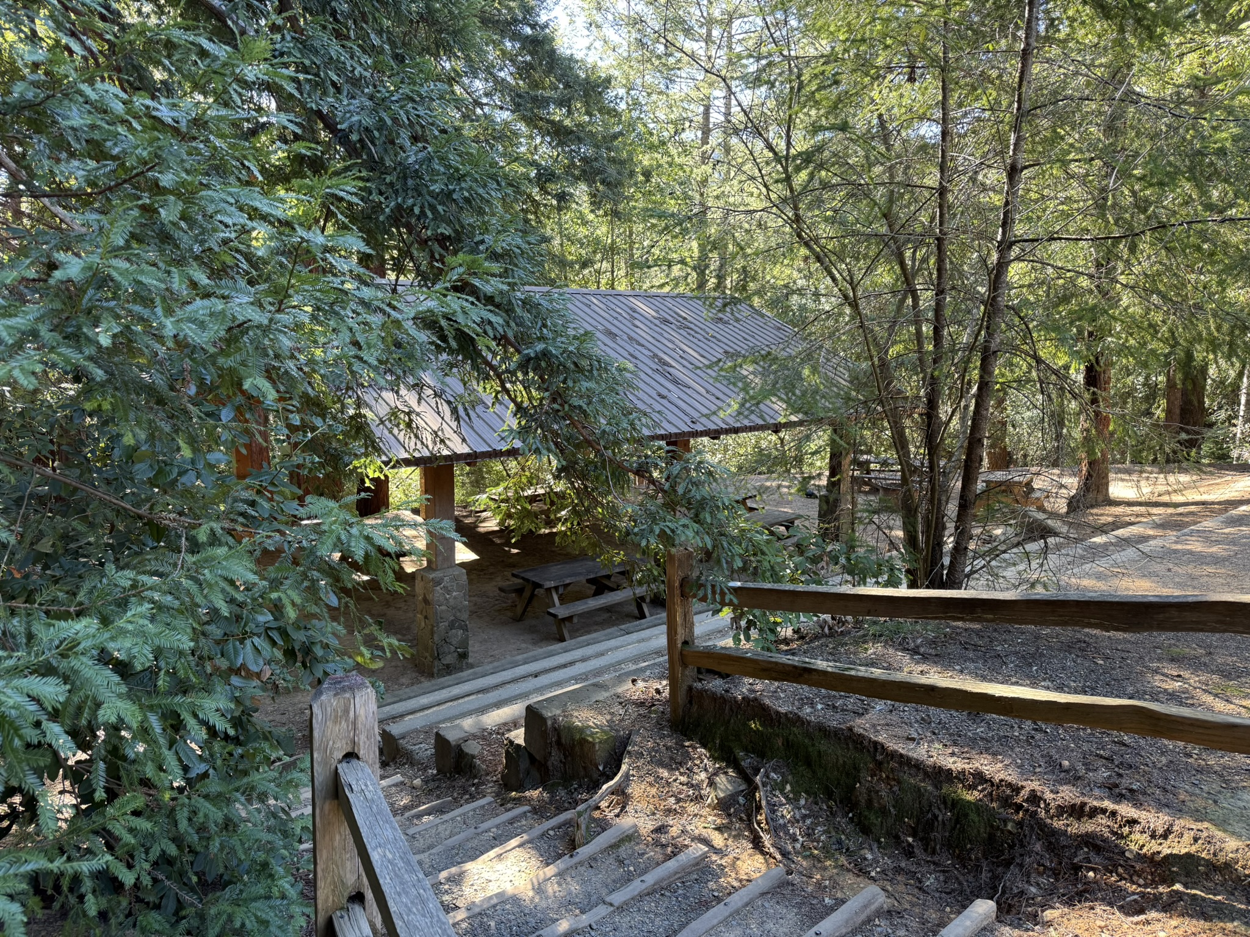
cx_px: 625
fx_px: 867
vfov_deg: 56.8
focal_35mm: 24
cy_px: 468
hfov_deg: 71.6
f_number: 1.78
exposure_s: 1/121
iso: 125
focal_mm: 6.76
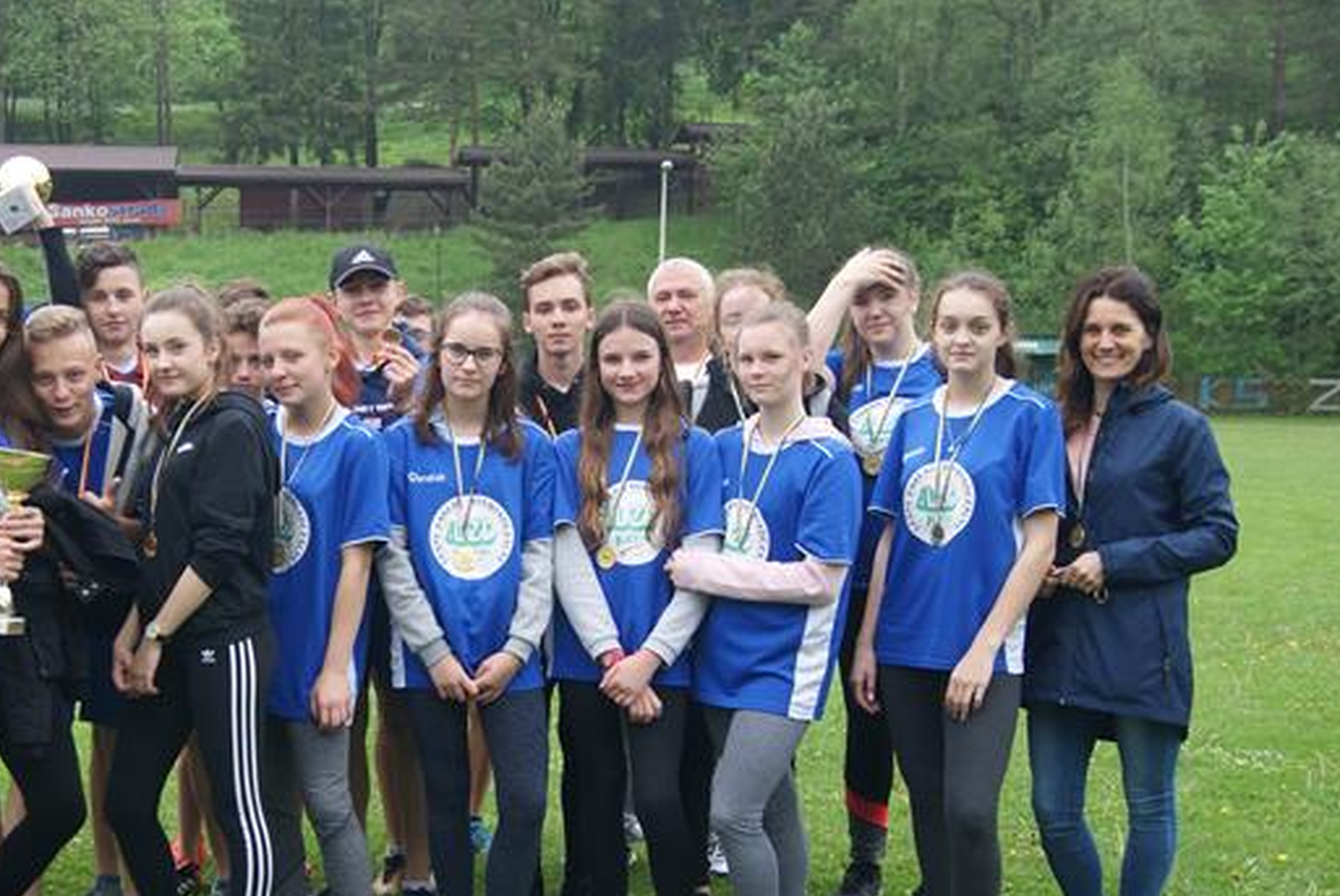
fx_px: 4797
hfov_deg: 15.8
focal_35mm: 129
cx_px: 366
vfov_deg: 10.7
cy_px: 572
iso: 100
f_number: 5.6
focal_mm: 55
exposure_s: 1/100
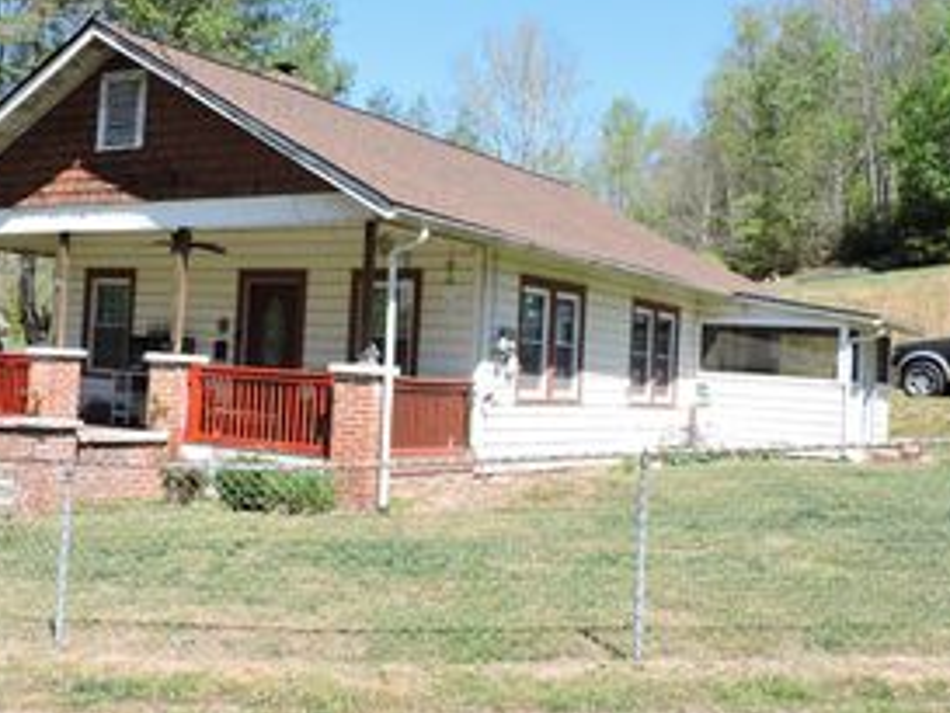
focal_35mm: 44
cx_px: 313
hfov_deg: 42.3
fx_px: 1208
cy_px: 315
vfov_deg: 32.9
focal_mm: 4.3
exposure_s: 1/640
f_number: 3
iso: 100
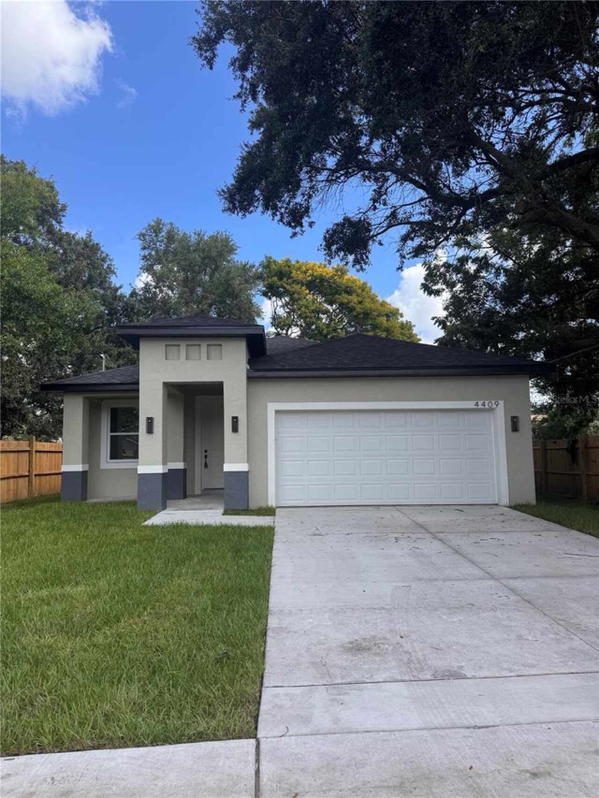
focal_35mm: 24
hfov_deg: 56.8
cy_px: 399
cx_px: 300
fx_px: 554
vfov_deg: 71.6
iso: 80
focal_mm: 6.76
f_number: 1.78
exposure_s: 1/2331
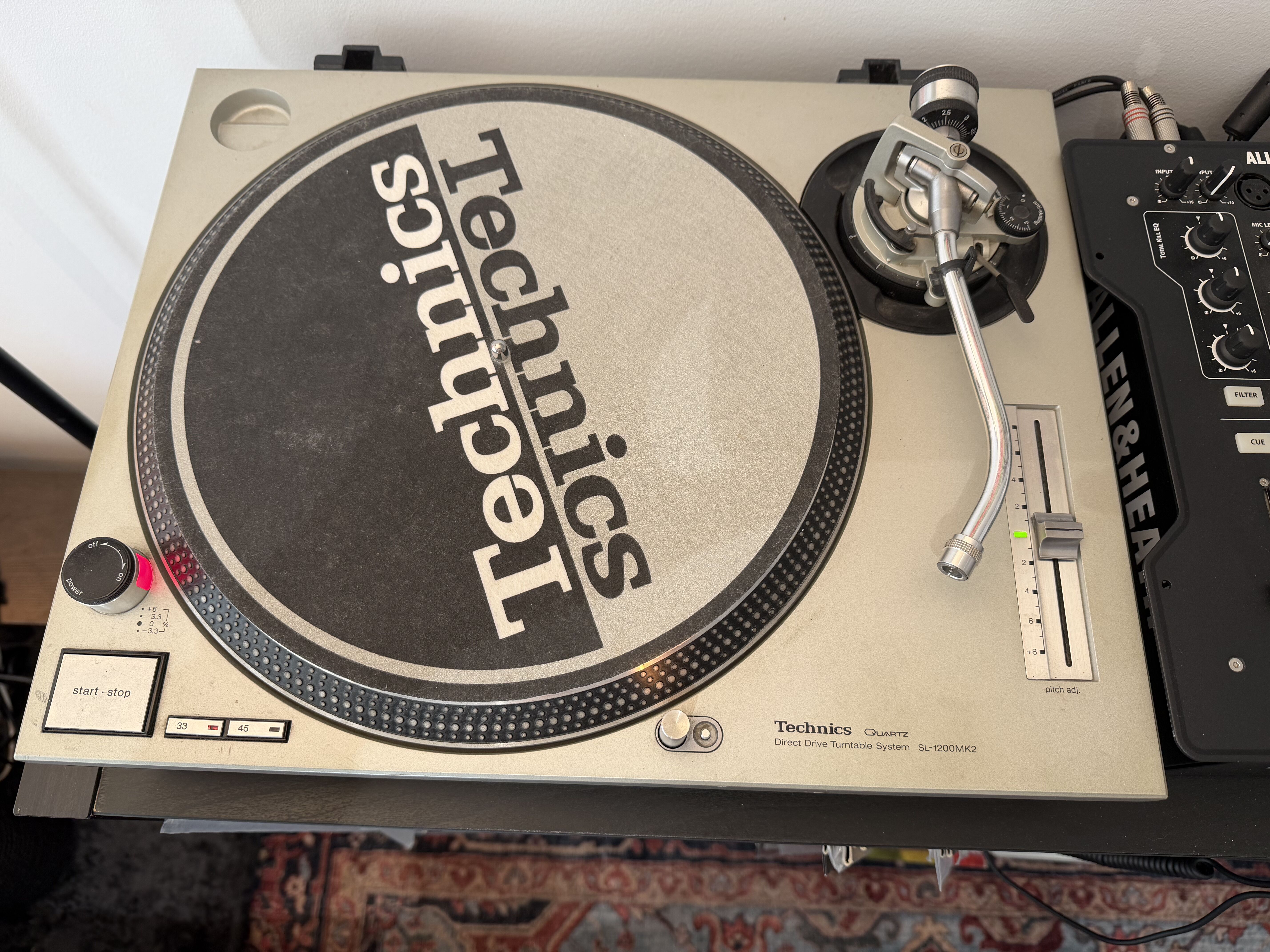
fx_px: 881
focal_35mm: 24
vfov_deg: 56.8
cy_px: 476
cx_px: 635
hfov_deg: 71.6
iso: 125
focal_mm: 6.76
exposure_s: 1/100
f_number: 1.78
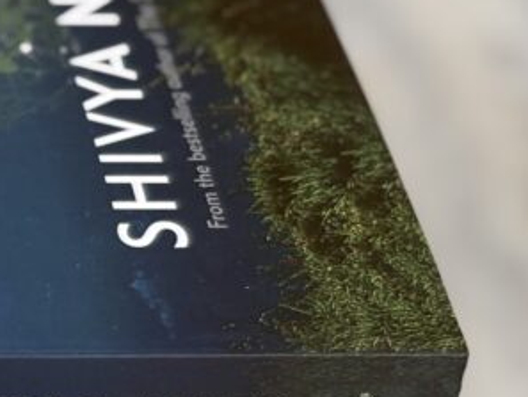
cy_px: 434
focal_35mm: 179
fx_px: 2731
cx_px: -348
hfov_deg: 10.5
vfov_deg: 8.2
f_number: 1.6
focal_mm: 5.96
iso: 40
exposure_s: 1/238
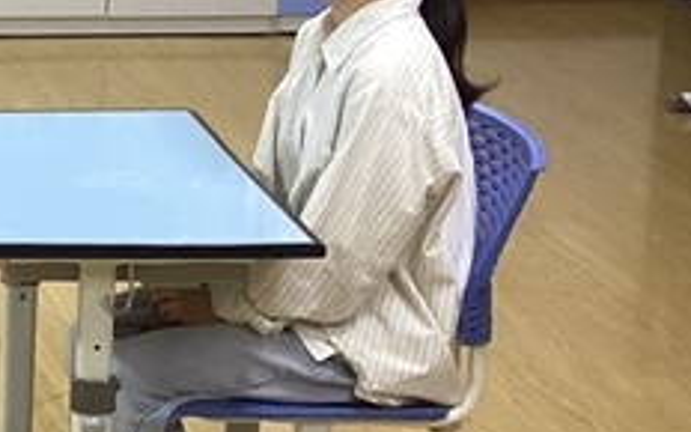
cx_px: -670
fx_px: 2561
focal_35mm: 136
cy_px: 21
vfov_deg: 9.6
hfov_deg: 13.3
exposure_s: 1/60
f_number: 2.4
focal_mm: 3.3
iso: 200
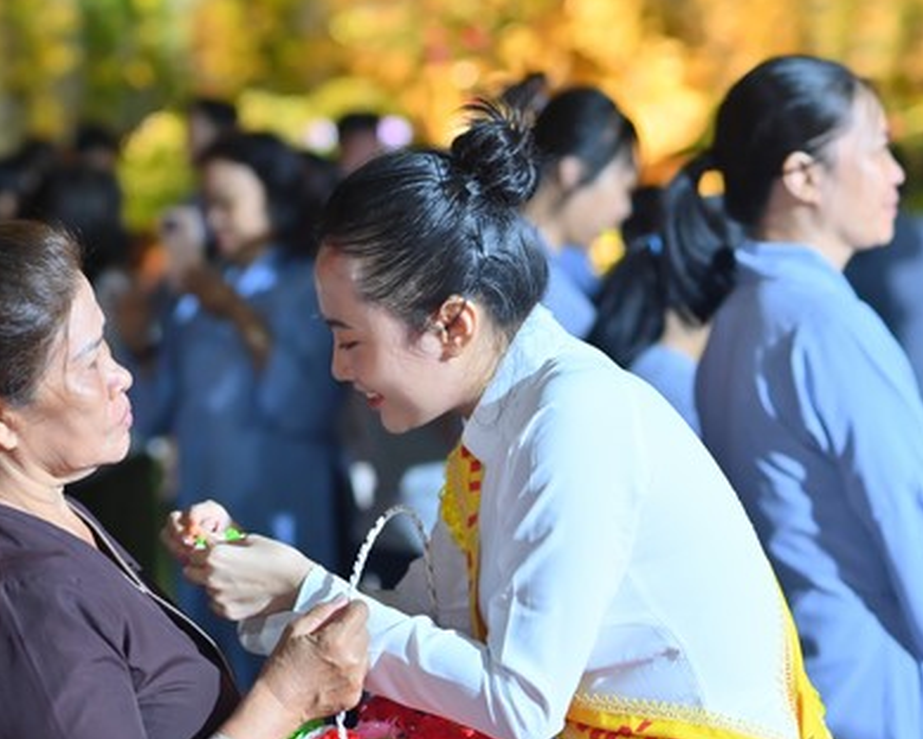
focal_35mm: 133
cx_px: 227
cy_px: 428
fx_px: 3633
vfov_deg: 11.6
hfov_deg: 14.4
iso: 1000
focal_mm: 85
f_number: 2.8
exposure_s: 1/125
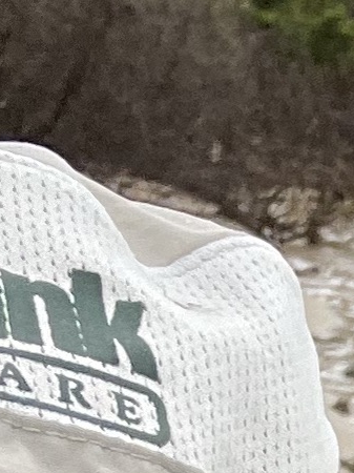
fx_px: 2812
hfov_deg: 6.4
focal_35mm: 206
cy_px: 1218
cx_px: 1163
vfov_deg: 8.6
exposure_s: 1/121
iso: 64
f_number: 2.2
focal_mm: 2.71
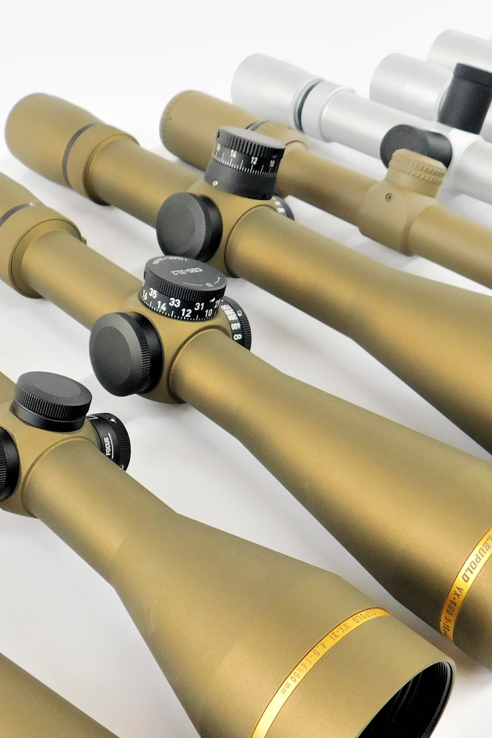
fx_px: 943
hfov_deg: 29.2
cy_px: 385
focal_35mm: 46
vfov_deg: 42.7
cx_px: 223
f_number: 3
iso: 180
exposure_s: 1/30
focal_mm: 4
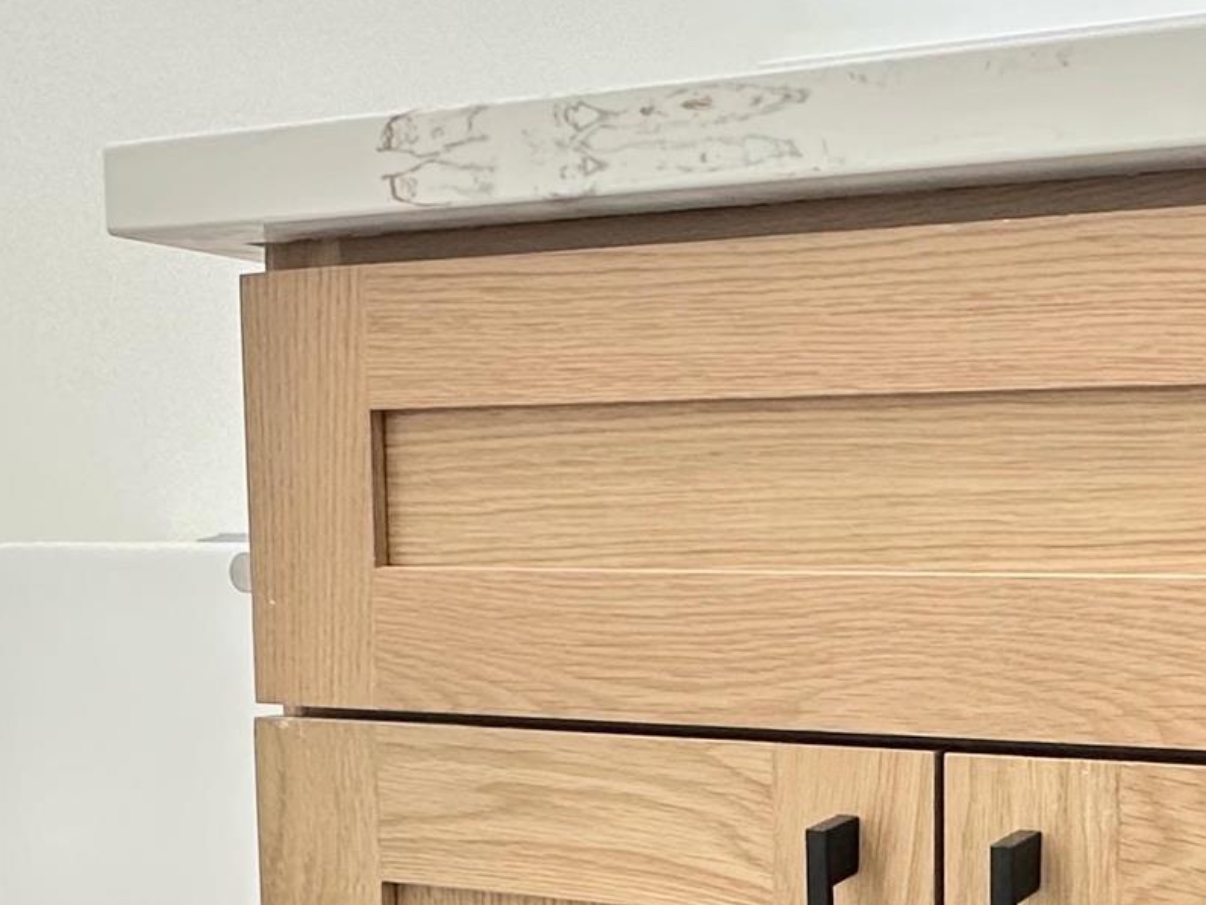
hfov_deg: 34.8
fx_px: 1881
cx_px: 894
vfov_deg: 26.5
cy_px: 728
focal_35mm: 54
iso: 320
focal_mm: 2.22
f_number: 2.2
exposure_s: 1/87
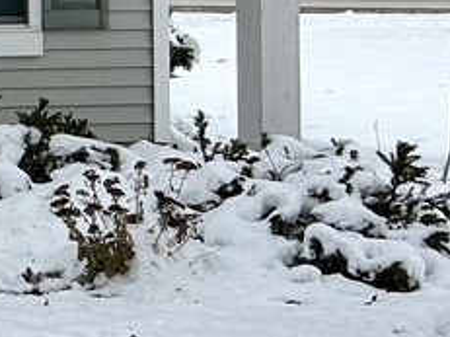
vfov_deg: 9.0
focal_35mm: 162
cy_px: -76
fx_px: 2105
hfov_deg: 10.0
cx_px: -762
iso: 50
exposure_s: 1/2632
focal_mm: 5.7
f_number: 1.5
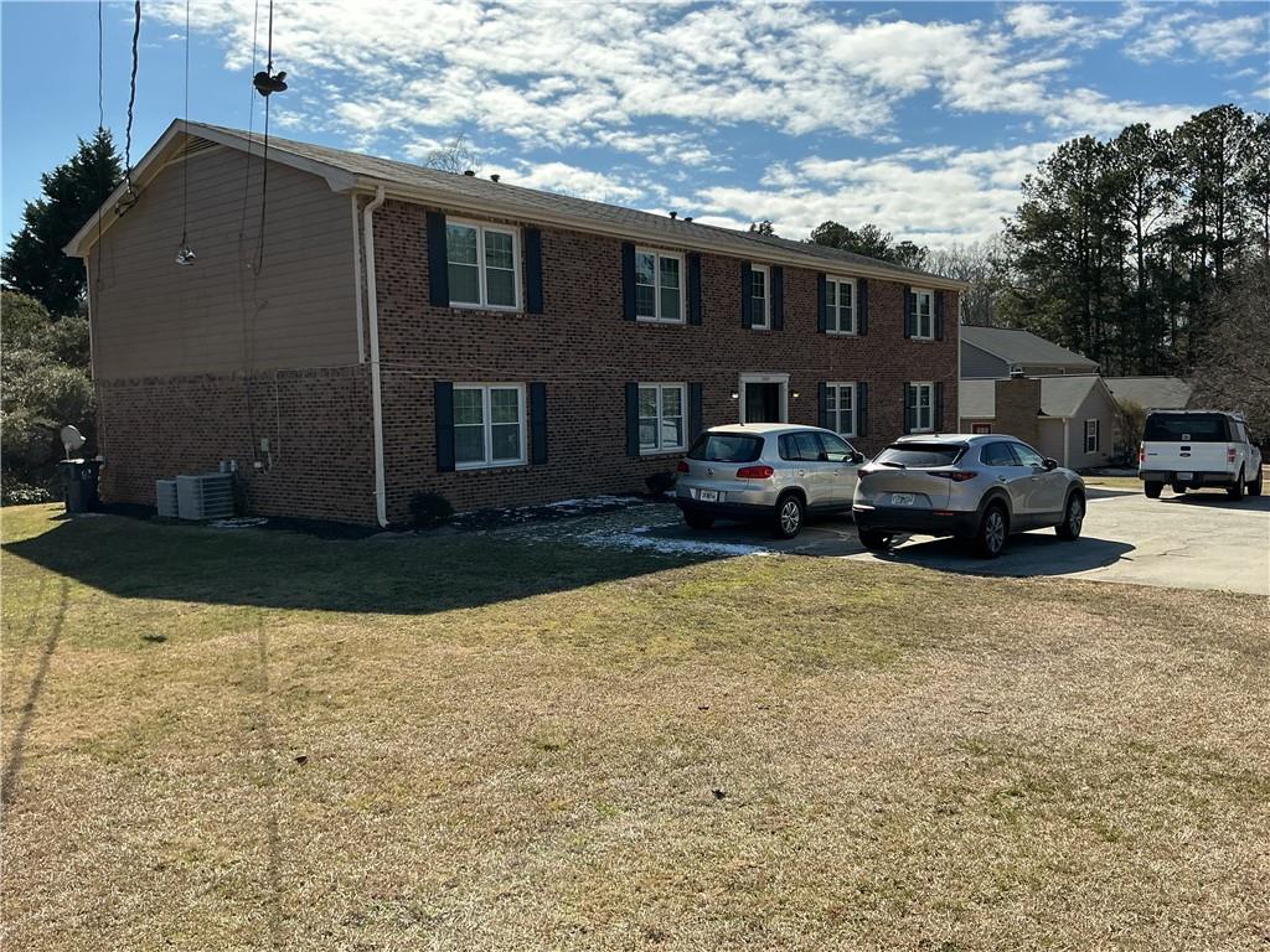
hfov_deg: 61.7
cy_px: 476
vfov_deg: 48.2
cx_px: 635
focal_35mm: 29
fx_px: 1064
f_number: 1.8
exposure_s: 1/2959
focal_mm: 3
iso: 25
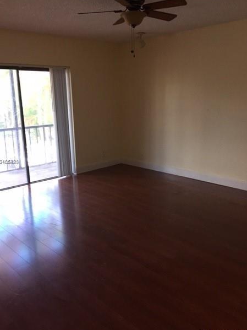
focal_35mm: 31
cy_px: 162
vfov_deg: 58.4
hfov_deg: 45.4
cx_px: 123
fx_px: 295
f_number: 2.2
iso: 100
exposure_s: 1/30
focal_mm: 4.15
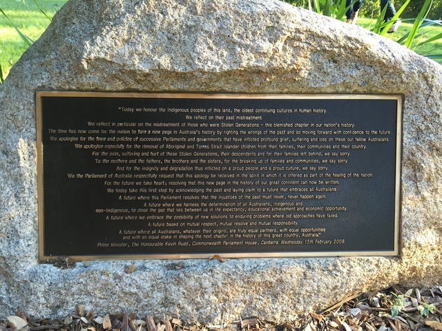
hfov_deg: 61.7
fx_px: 370
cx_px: 221
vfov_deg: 48.2
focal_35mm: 29
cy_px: 166
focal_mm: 4.15
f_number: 2.2
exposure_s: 1/30
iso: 32
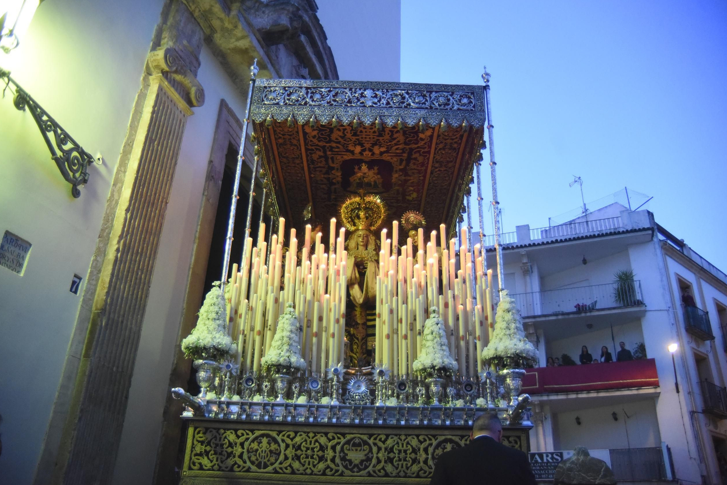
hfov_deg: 61.9
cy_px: 235
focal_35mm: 30
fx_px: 606
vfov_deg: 43.6
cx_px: 369
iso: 6400
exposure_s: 1/250
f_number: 4
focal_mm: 29
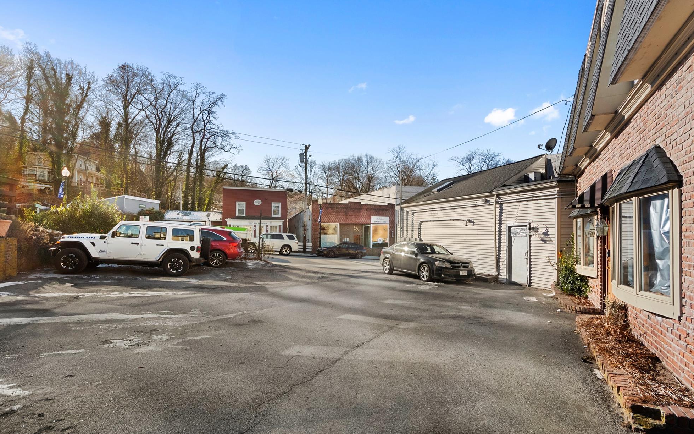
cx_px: 345
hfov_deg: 97.8
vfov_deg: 71.1
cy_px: 196
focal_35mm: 16
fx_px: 303
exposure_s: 1/1250
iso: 400
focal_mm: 10
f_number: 8
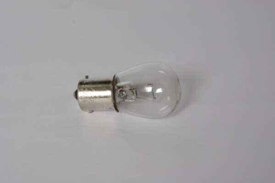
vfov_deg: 11.4
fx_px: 917
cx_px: 138
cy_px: 92
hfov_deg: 17.1
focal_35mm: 120
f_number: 8
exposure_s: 1/90
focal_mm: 80
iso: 800
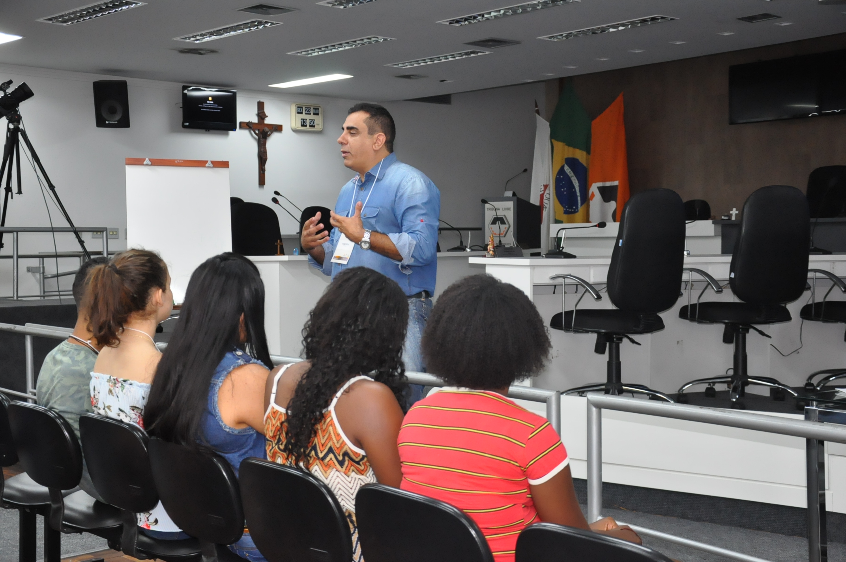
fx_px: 1197
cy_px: 281
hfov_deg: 38.9
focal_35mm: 51
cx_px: 423
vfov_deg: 26.4
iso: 2000
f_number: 5
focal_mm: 34
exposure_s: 1/100
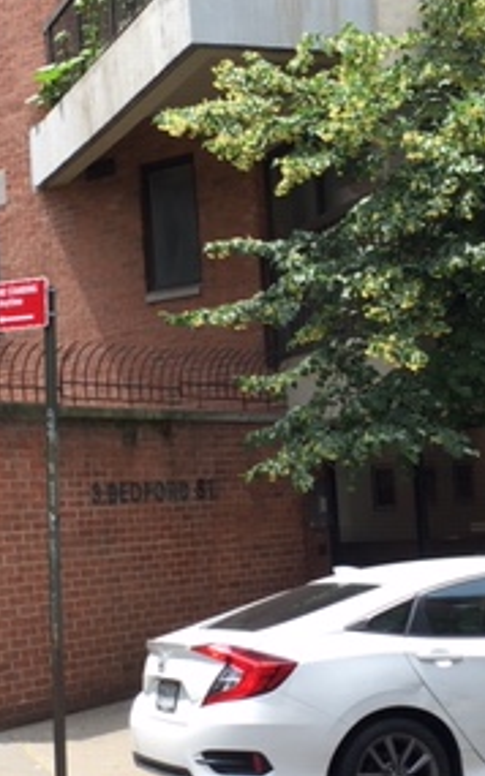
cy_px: 474
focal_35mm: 69
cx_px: 232
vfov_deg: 29.7
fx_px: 1460
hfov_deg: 18.9
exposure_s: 1/422
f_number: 2.2
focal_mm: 4.15
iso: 25
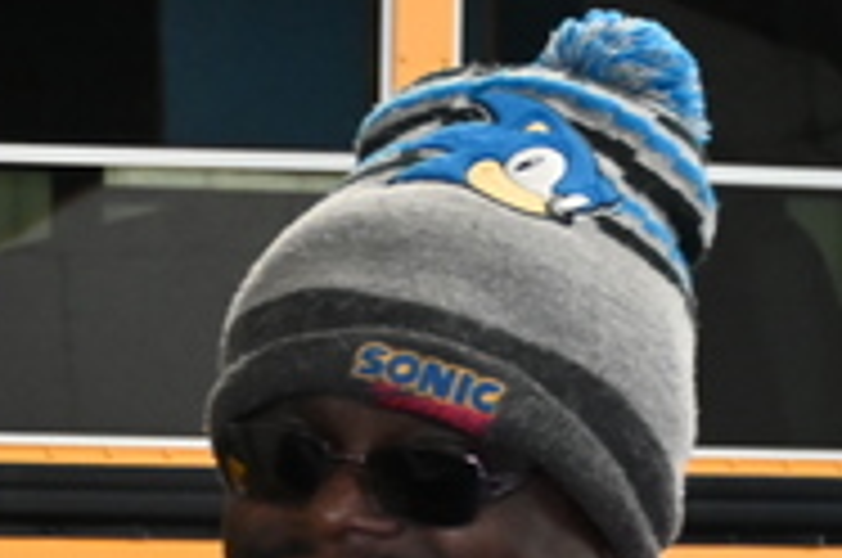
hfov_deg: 10.6
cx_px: -716
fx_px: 4226
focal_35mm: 181
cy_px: 1159
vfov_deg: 7.2
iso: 3200
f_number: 4
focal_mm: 33
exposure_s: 1/100
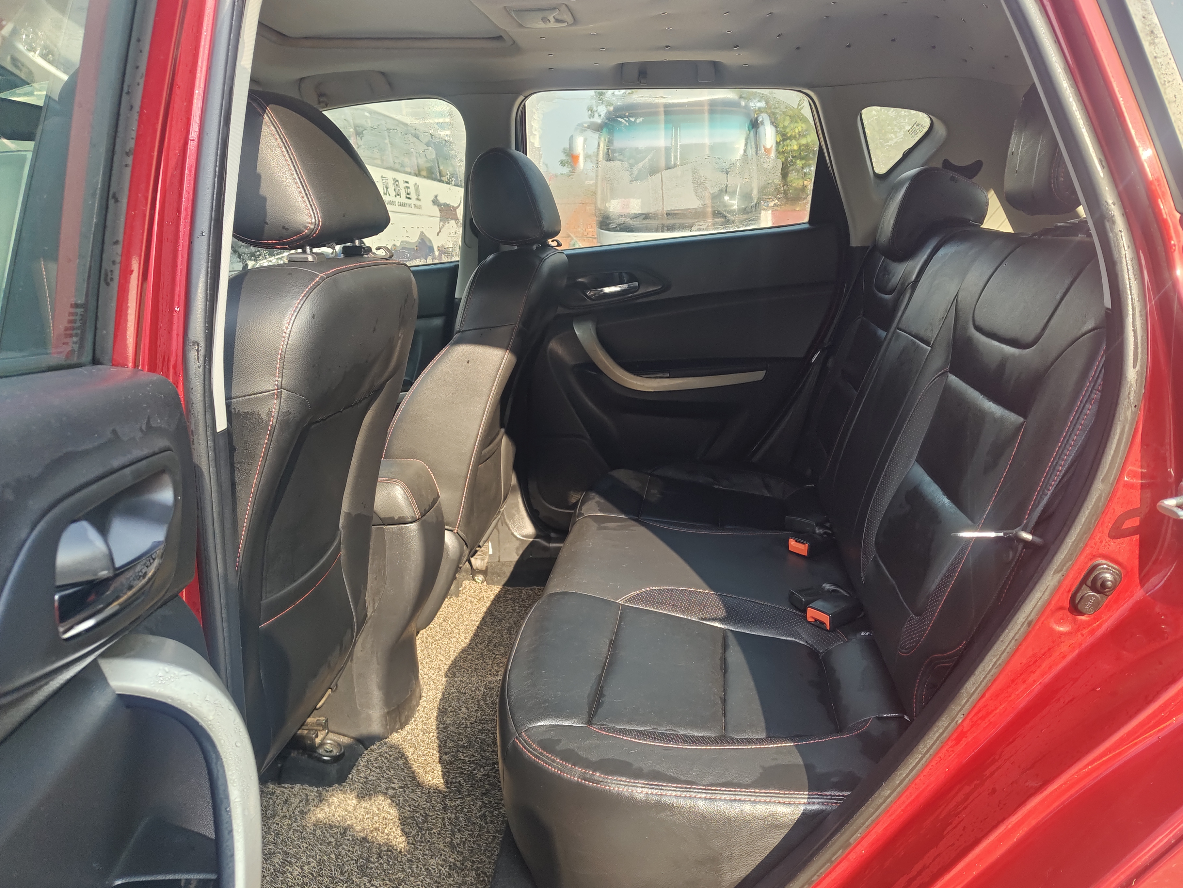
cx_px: 639
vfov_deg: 53.1
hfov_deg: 67.2
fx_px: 889
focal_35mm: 26
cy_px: 443
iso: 616
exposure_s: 1/577
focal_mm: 5.56
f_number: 1.88
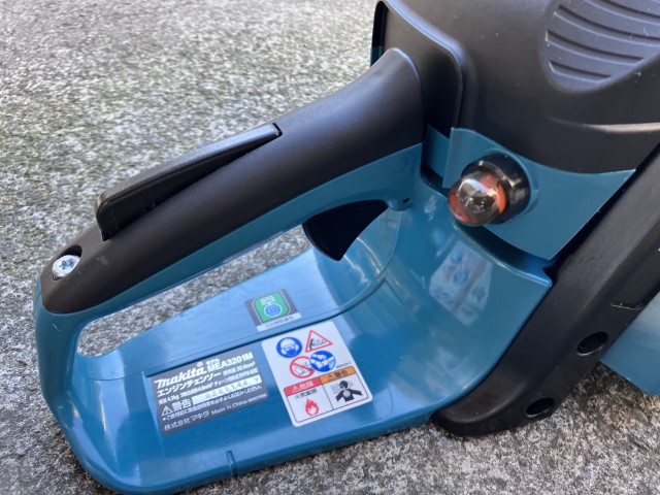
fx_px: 534
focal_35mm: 28
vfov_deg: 49.7
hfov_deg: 63.4
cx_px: 330
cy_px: 248
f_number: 1.8
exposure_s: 1/121
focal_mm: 3.99
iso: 80
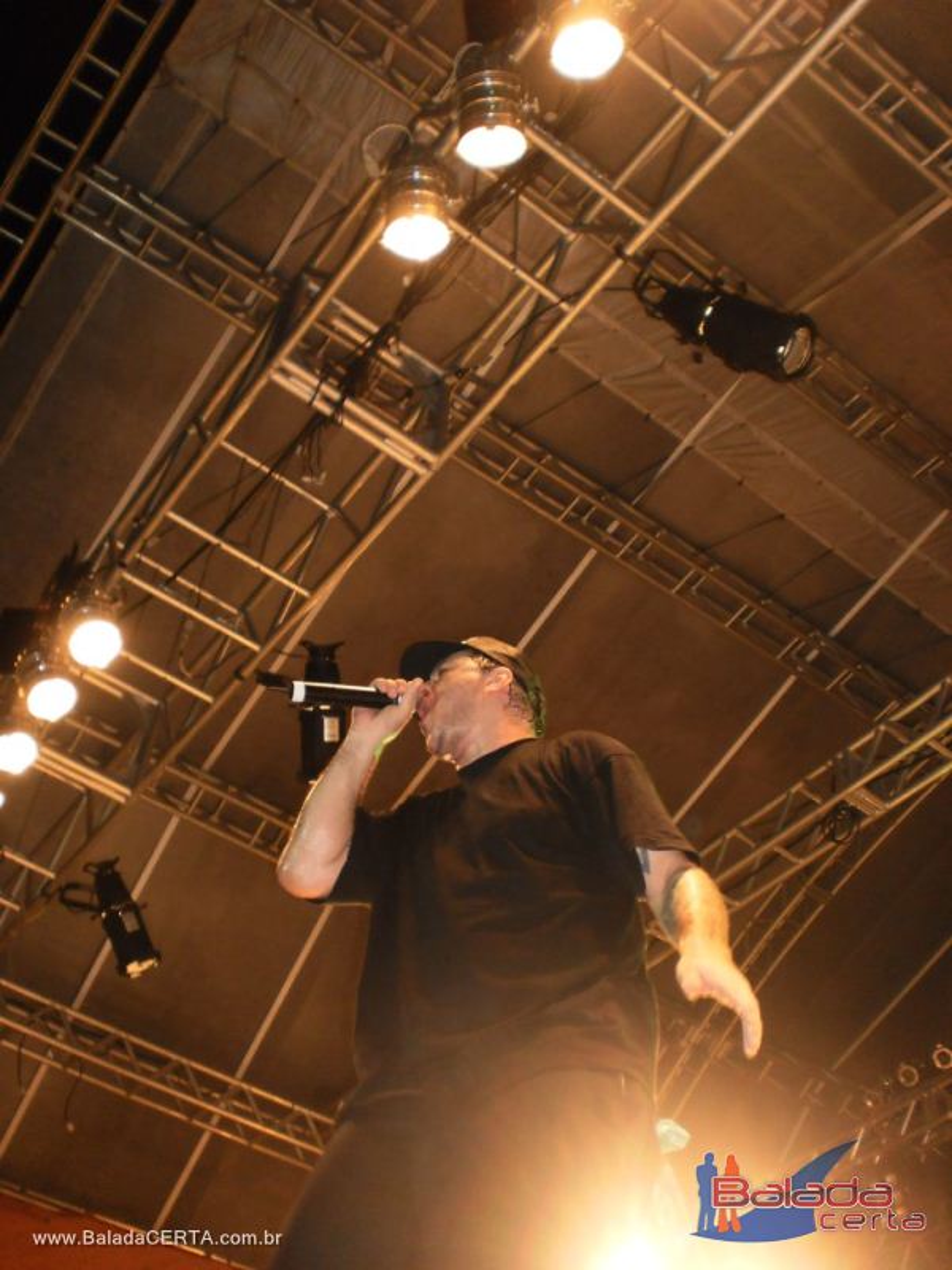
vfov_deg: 51.4
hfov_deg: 39.7
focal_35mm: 36
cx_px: 476
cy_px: 635
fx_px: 1320
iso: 250
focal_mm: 6.3
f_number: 3.1
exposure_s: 1/30
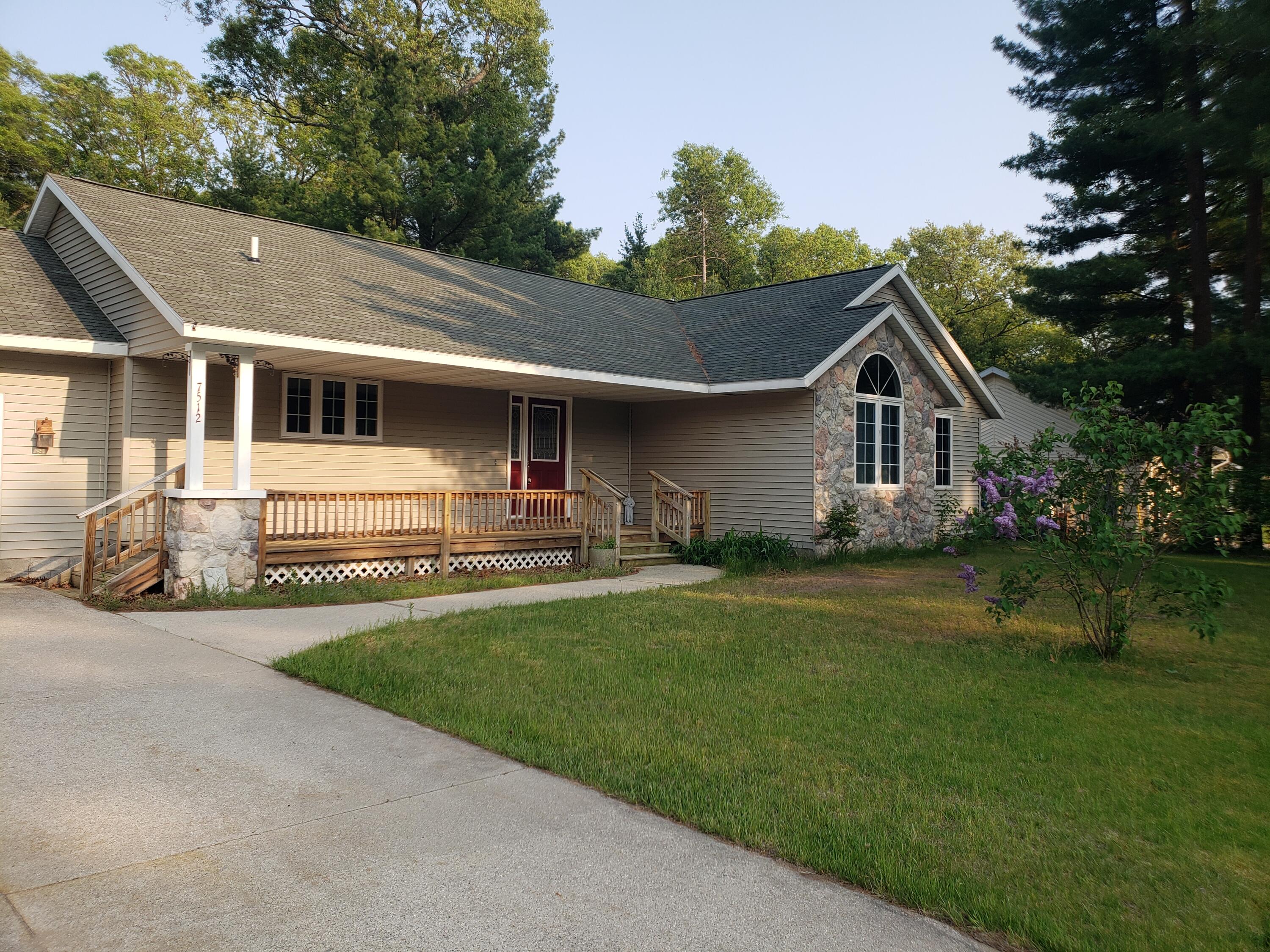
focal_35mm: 26
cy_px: 476
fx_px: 954
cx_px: 635
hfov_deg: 67.3
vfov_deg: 53.1
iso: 50
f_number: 2.4
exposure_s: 1/531
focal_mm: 4.3
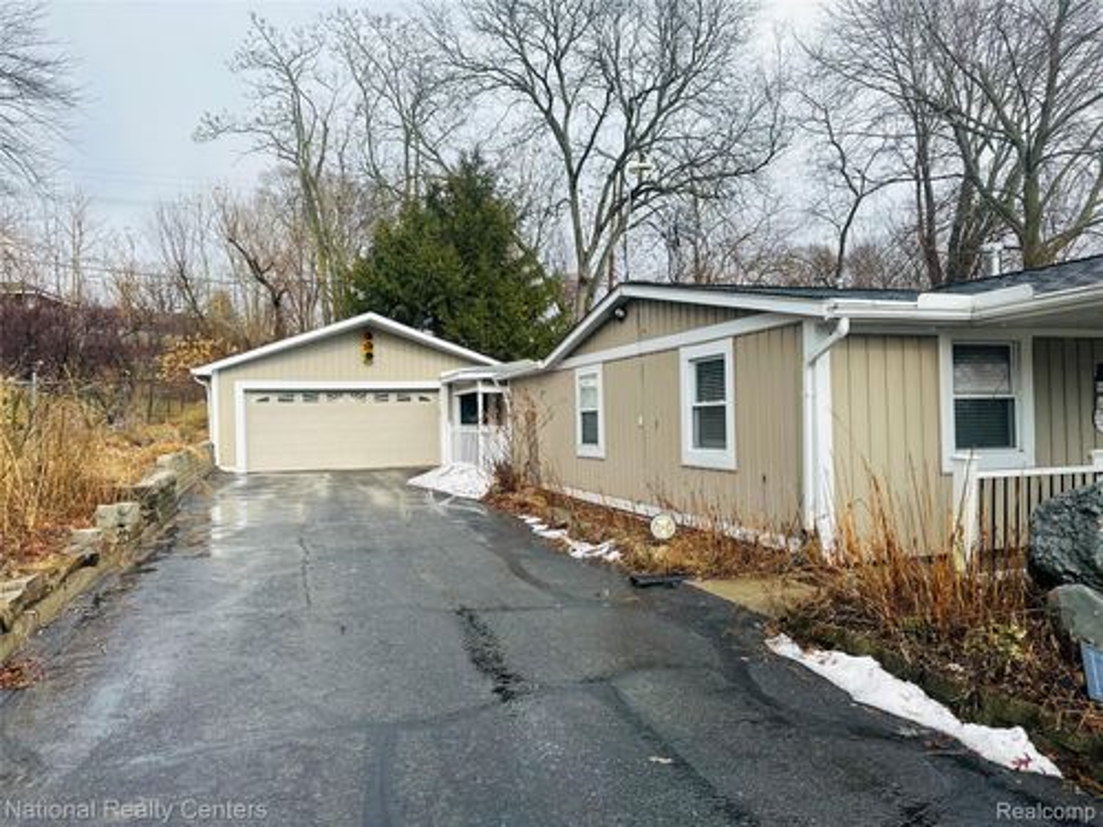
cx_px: 552
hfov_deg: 71.6
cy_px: 414
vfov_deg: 56.8
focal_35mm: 24
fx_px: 765
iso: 80
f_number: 1.78
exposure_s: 1/1339
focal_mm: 6.86
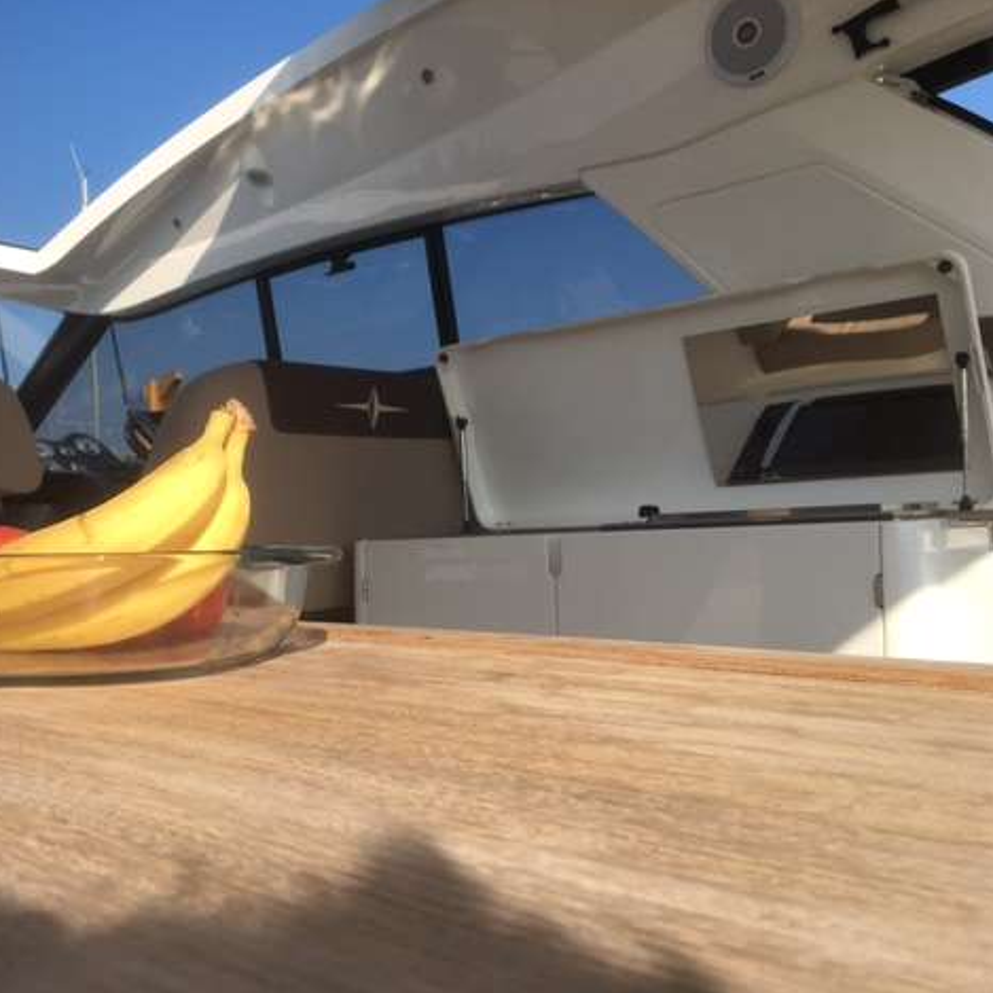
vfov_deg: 47.2
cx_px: 358
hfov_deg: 46.7
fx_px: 1136
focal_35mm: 35
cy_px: 487
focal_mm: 4.15
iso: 25
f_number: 2.2
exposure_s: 1/1221
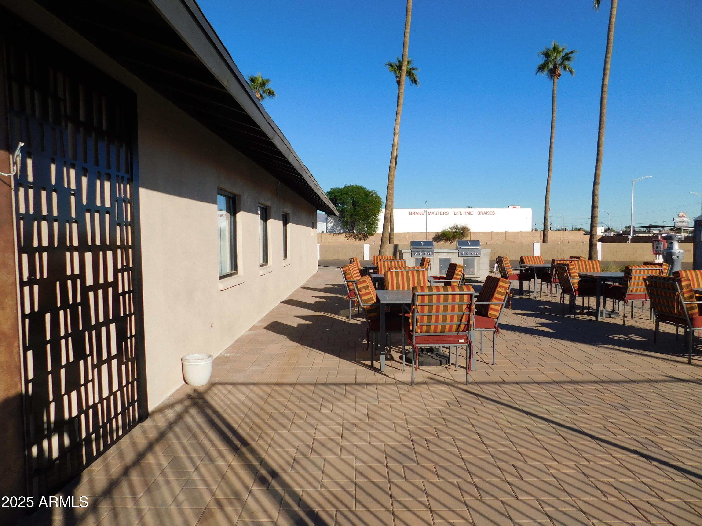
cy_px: 263
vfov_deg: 58.9
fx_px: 466
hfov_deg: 73.9
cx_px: 351
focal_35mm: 23
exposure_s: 1/640
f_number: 6
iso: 125
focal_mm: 4
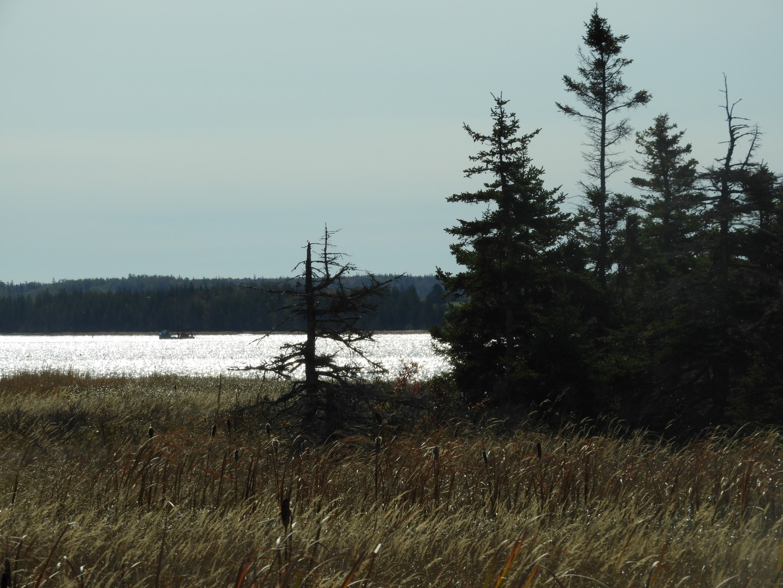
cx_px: 392
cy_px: 294
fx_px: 4976
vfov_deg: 6.8
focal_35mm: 220
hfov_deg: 9.0
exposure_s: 1/1600
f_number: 5.3
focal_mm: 39.4
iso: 100
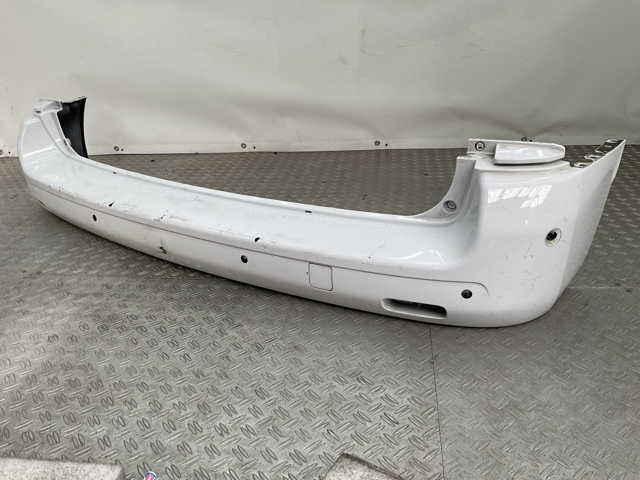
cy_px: 240
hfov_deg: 61.7
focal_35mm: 29
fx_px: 536
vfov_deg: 48.2
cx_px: 320
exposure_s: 1/217
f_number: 1.8
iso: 16
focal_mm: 3
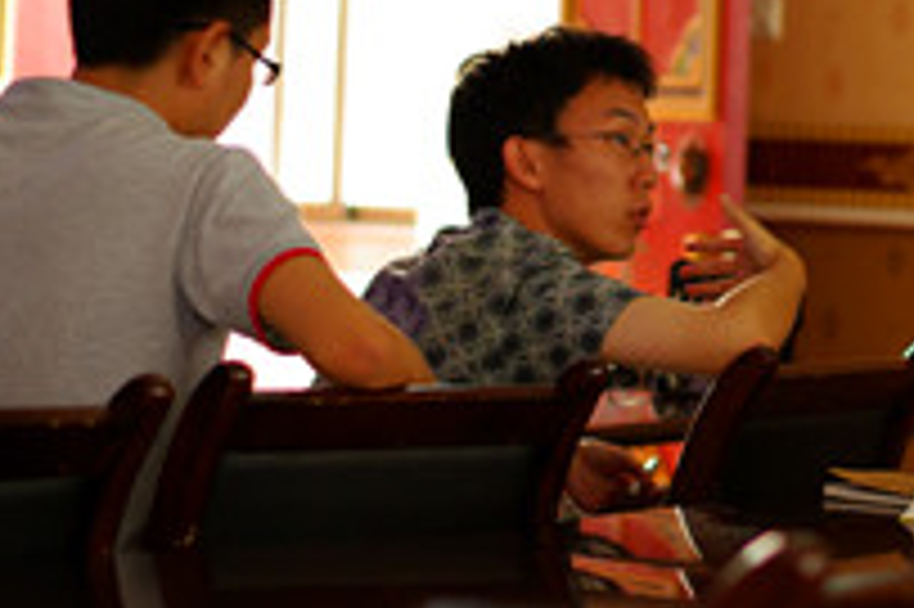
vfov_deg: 9.2
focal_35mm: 148
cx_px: 887
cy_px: 110
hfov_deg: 13.7
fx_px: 3754
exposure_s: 1/30
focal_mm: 50
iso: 200
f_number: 2.4
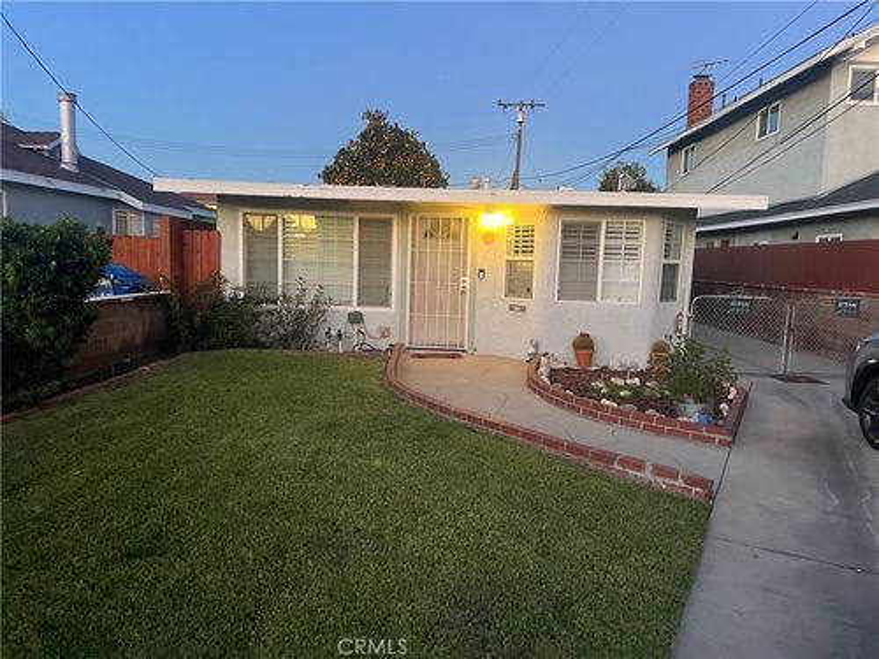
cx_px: 440
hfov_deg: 67.3
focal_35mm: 26
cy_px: 330
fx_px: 660
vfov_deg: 53.1
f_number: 1.5
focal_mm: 5.7
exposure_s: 1/40
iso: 500
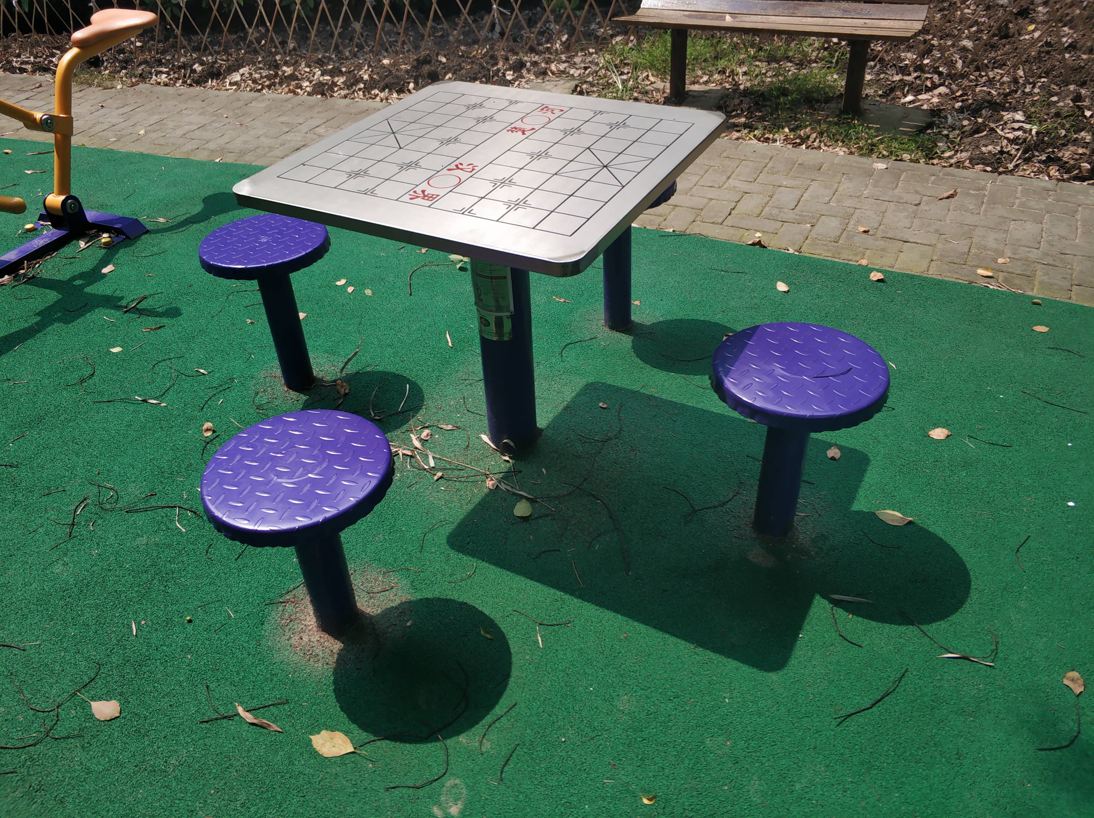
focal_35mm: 27
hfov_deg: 65.4
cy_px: 409
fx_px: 852
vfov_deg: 51.3
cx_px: 547
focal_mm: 3.82
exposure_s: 1/1013
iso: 109
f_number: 1.8
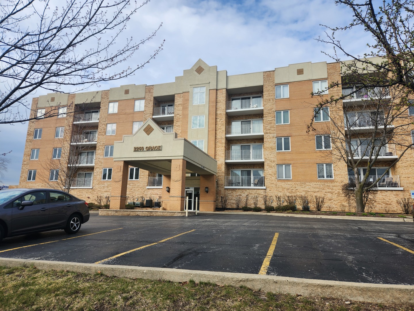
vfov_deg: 58.9
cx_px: 207
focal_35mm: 23
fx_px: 275
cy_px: 156
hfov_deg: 73.9
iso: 20
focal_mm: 5.4
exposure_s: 1/1151
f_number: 1.8
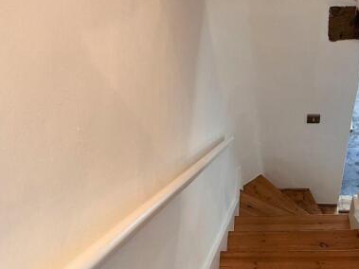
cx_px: 246
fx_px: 415
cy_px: 188
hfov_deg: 45.9
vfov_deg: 35.4
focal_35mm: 40
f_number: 1.6
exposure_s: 1/50
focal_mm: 5.1
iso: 125
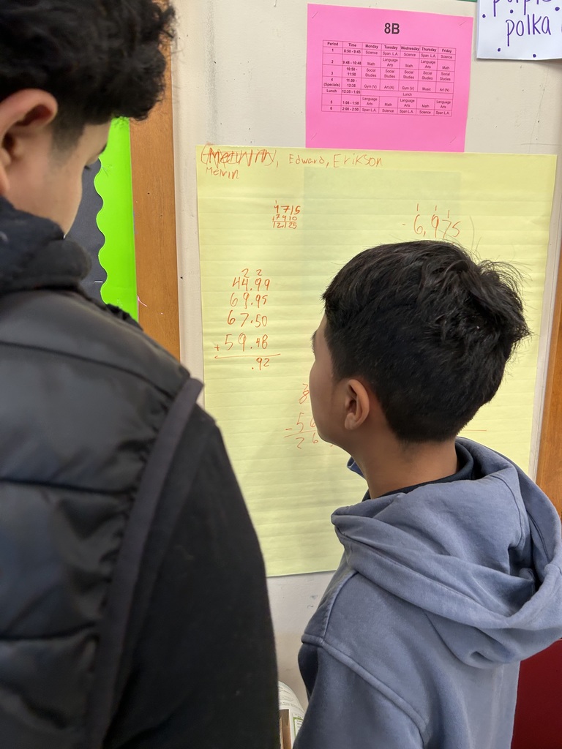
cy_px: 374
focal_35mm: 26
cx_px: 281
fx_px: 563
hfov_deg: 53.1
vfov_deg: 67.3
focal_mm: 5.7
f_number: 1.5
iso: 80
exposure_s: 1/90
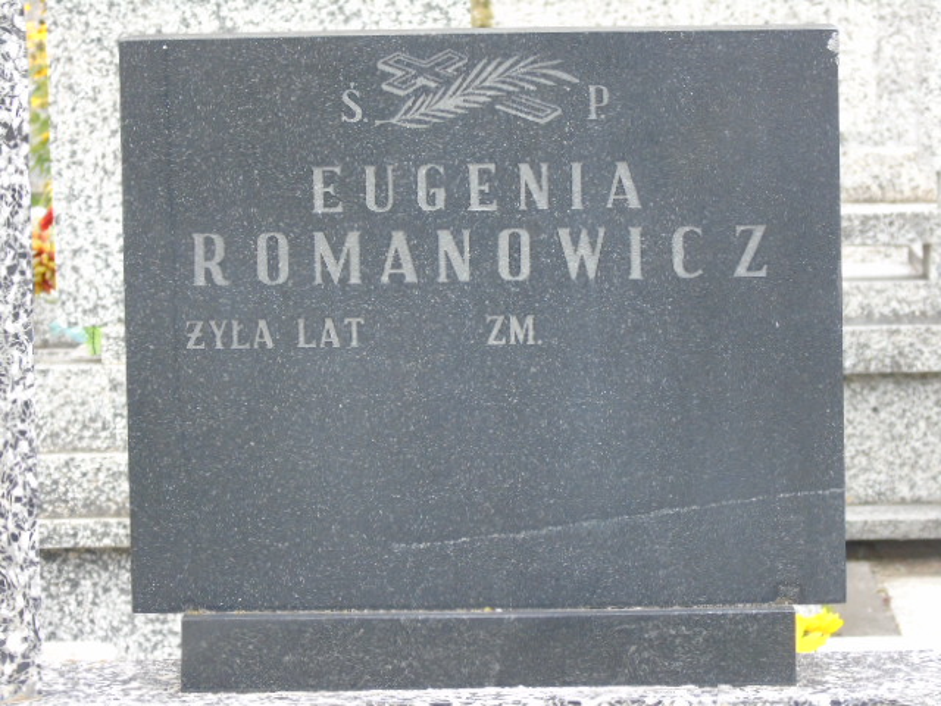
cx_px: 470
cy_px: 353
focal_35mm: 162
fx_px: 4404
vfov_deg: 9.2
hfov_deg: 12.2
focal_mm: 29
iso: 400
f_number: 4.9
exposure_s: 1/100
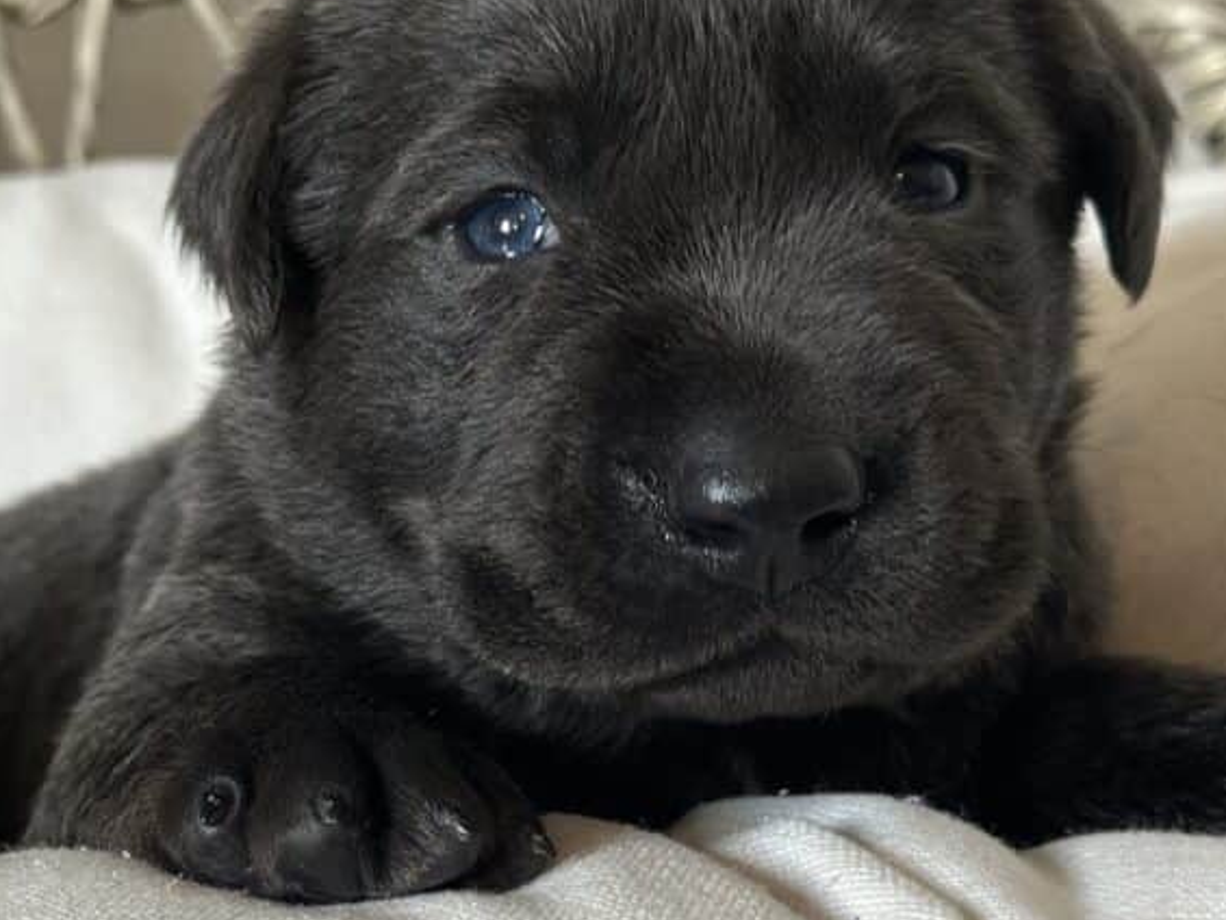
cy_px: 521
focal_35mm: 87
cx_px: 269
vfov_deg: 17.0
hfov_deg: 22.2
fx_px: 3082
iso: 160
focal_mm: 6.86
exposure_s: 1/60
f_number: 1.78
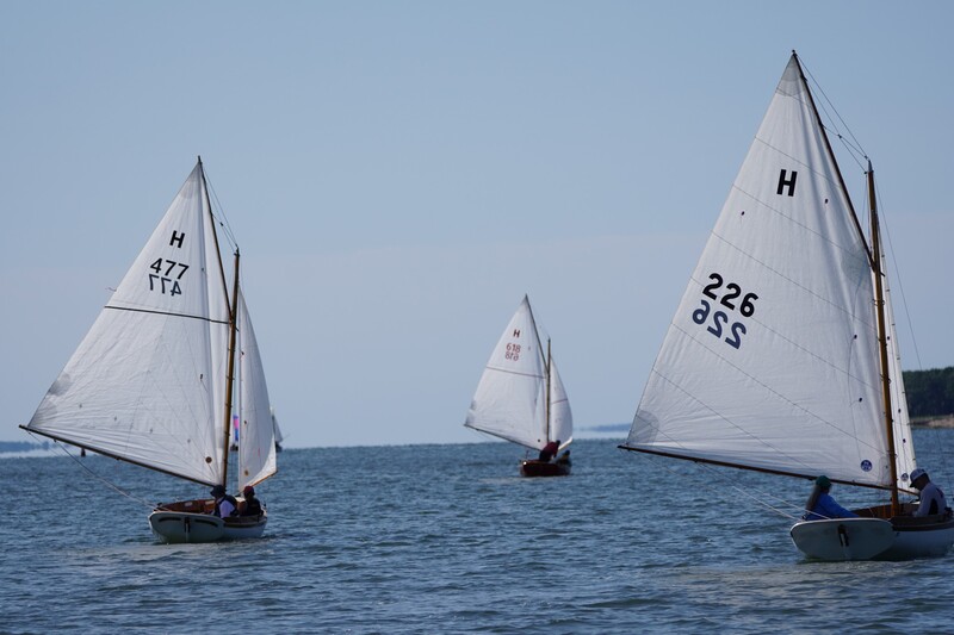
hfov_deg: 7.5
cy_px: 318
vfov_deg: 5.0
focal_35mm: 276
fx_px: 7312
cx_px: 477
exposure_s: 1/1250
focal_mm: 184
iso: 100
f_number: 5.6
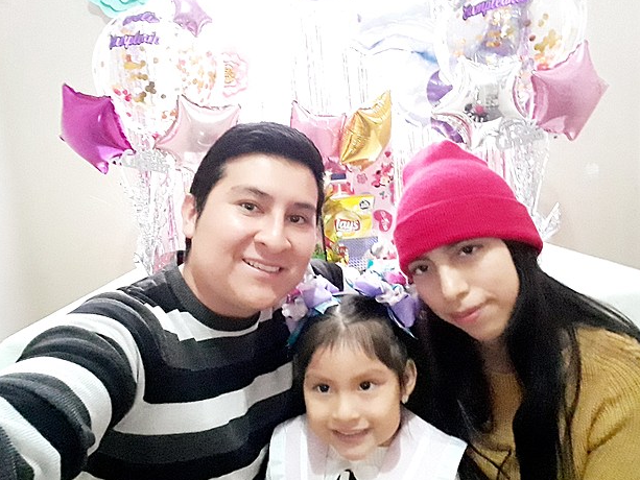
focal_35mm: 24
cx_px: 315
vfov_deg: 56.8
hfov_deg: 71.6
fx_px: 444
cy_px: 236
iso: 640
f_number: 2.2
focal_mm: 1.95
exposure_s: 1/12
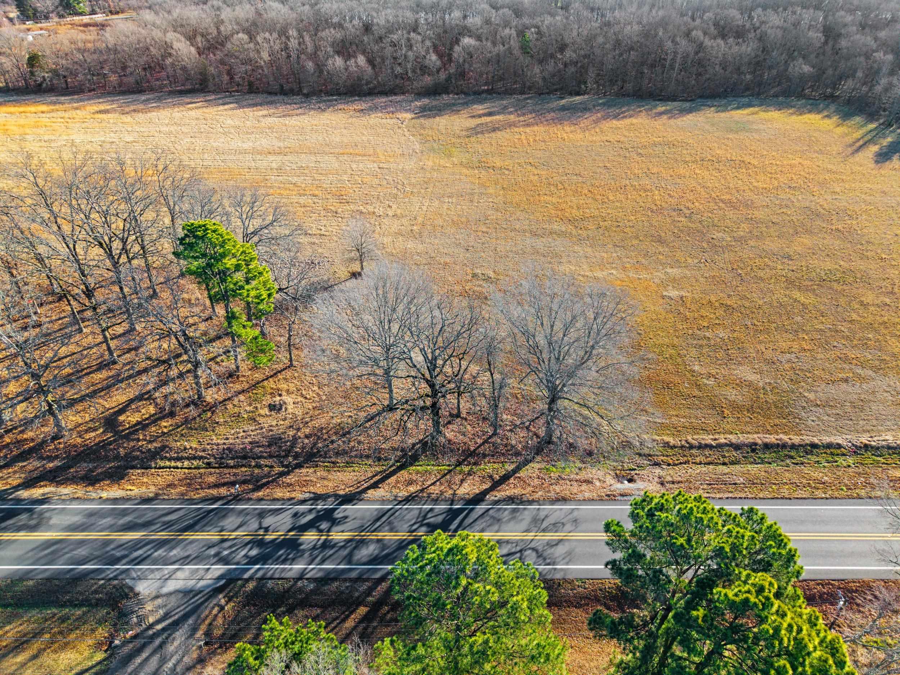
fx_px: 624
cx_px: 450
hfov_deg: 71.6
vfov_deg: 56.8
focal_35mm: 24
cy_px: 338
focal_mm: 8.67
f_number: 1.8
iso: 100
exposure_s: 1/25
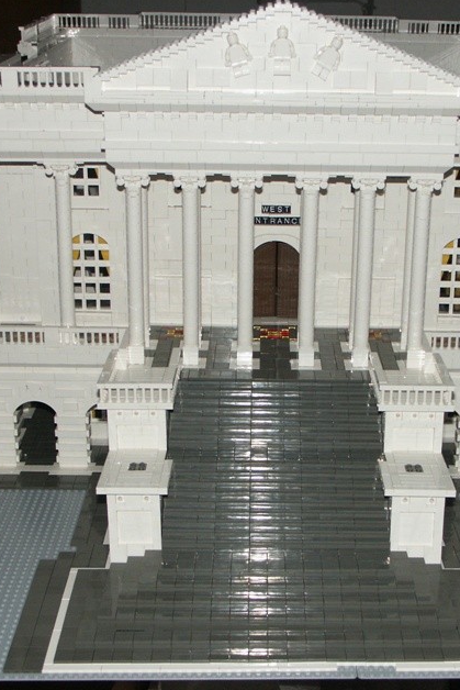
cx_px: 274
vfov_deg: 35.6
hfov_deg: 24.2
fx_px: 1073
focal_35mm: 56
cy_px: 344
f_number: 2.8
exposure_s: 1/45
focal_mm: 10.37
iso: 200
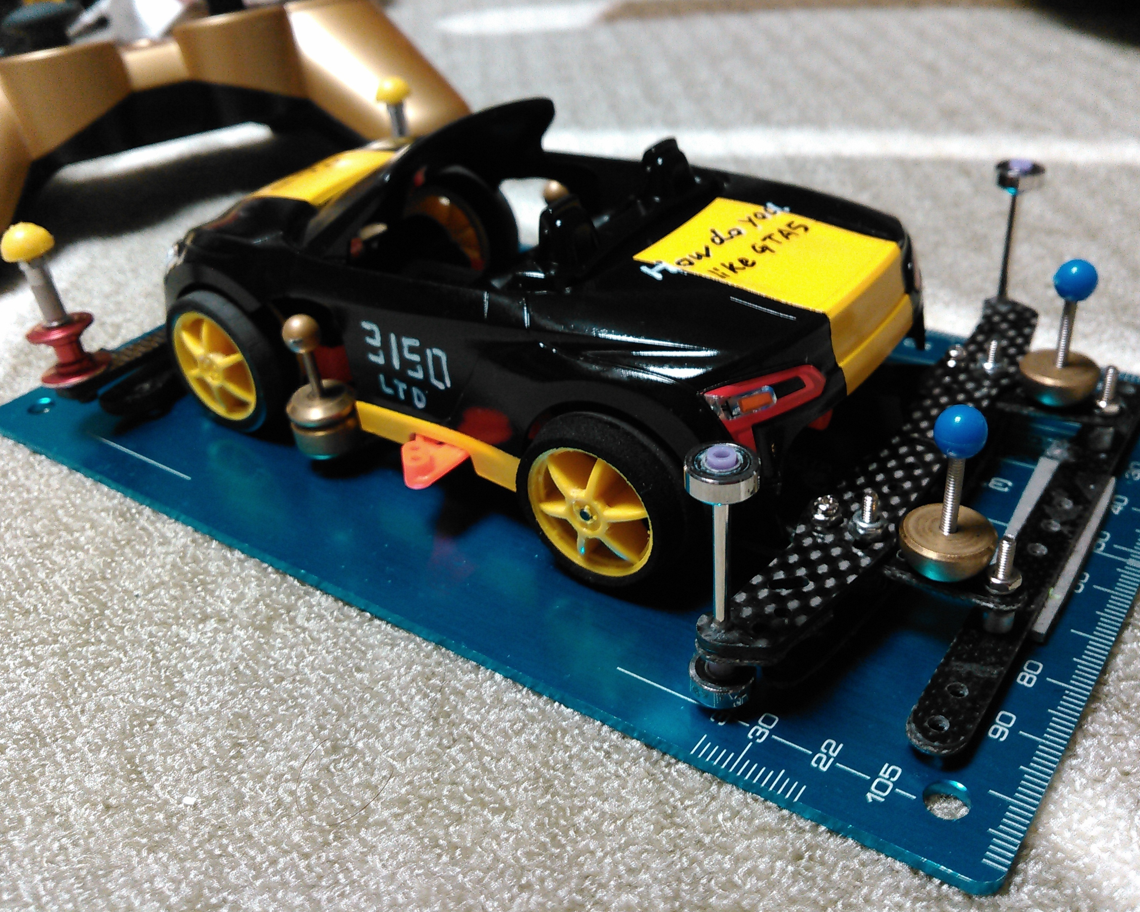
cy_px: 460
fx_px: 1080
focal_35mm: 32
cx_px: 570
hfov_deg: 55.7
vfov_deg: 45.8
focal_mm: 4
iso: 250
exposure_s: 1/15
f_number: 2.4
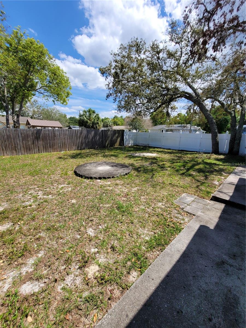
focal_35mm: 13
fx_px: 123
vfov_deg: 106.2
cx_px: 123
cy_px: 164
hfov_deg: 89.9
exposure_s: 1/1989
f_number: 2.2
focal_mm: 2.2
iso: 64
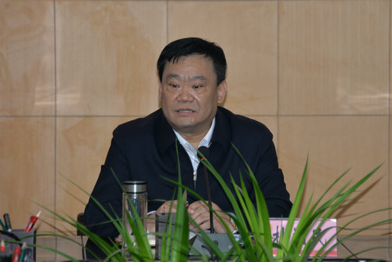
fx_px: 2288
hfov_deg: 9.8
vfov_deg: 6.6
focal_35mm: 210
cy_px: 131
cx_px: 196
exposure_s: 1/60
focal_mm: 210
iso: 800
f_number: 5.6
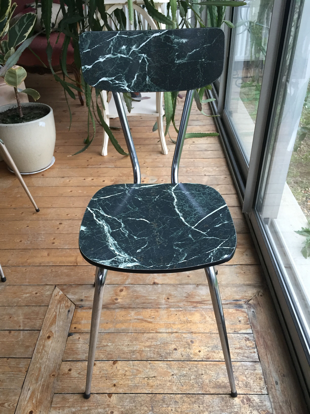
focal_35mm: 29
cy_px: 207
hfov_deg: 48.2
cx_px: 155
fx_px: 346
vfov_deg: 61.7
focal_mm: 4.15
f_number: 2.2
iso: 125
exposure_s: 1/33
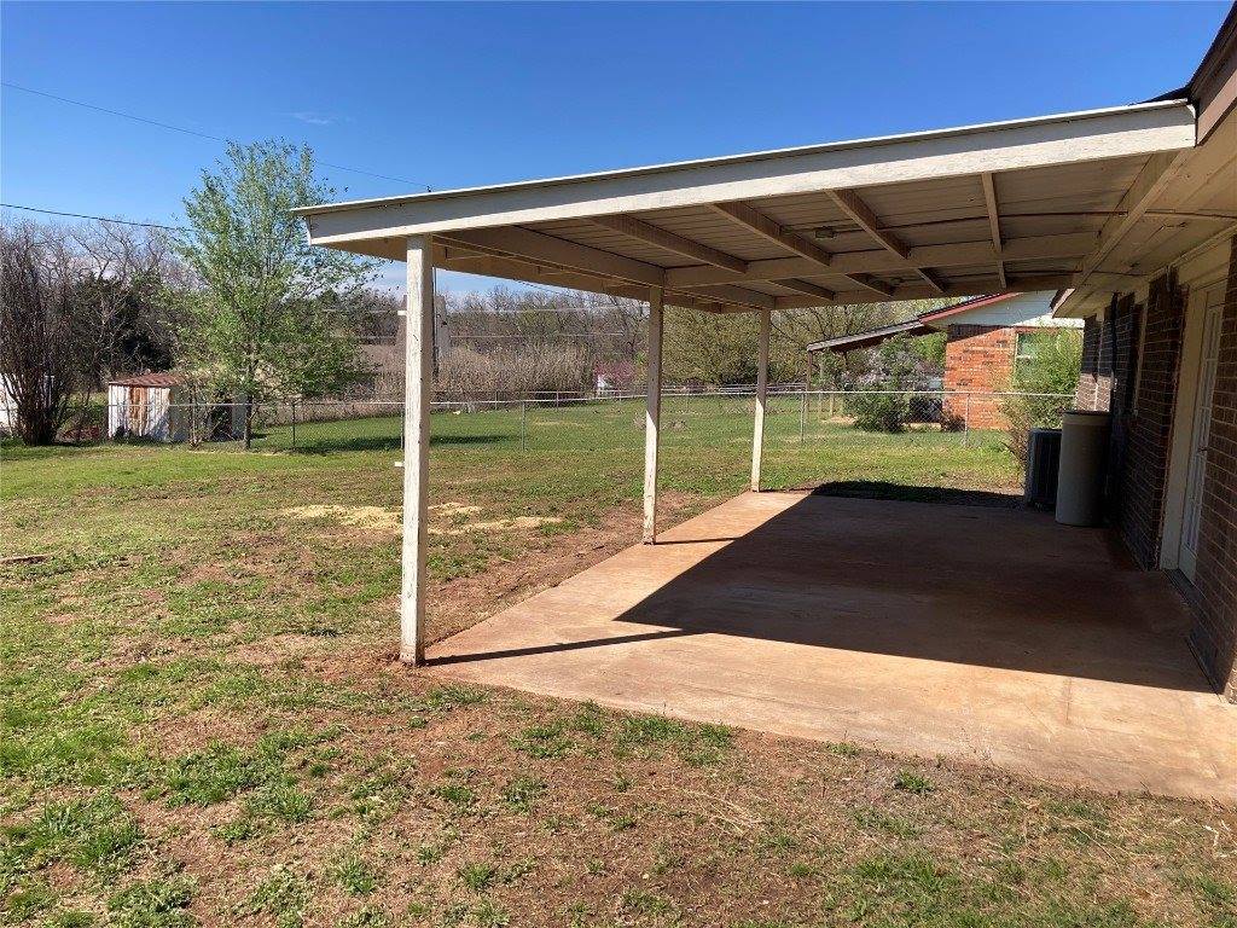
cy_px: 464
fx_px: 1001
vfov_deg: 49.7
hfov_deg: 63.4
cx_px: 618
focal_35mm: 28
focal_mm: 3.99
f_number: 1.8
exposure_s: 1/1869
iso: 20
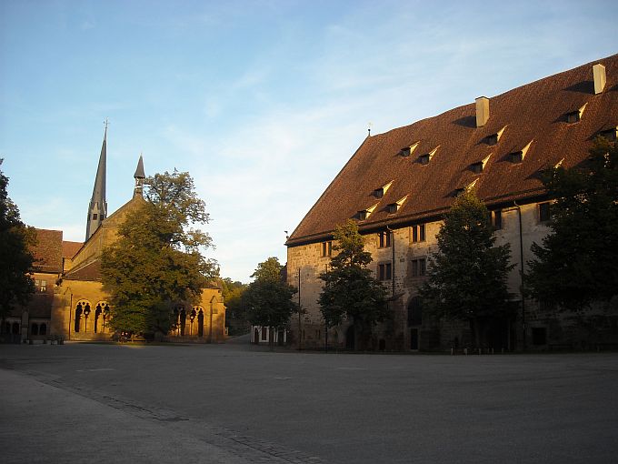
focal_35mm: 35
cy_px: 232
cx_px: 309
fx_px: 625
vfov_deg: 40.7
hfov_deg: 52.6
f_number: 2.8
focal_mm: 5.7
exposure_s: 1/309
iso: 64
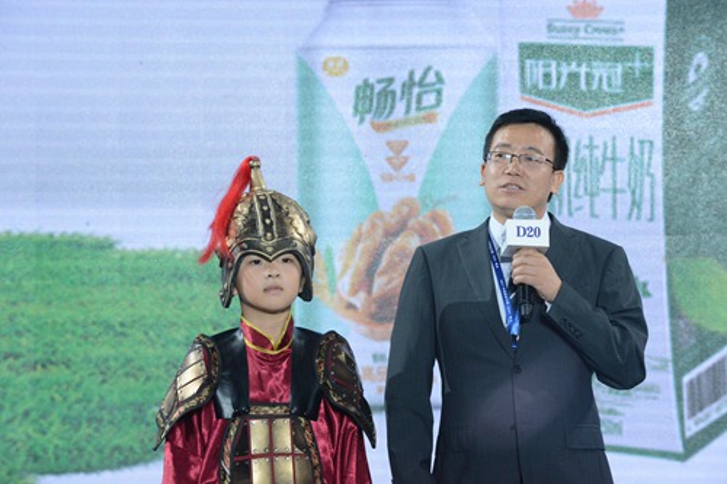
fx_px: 4037
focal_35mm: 200
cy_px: 242
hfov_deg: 10.3
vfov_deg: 6.9
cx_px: 364
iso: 5600
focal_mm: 200
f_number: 13
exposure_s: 1/200
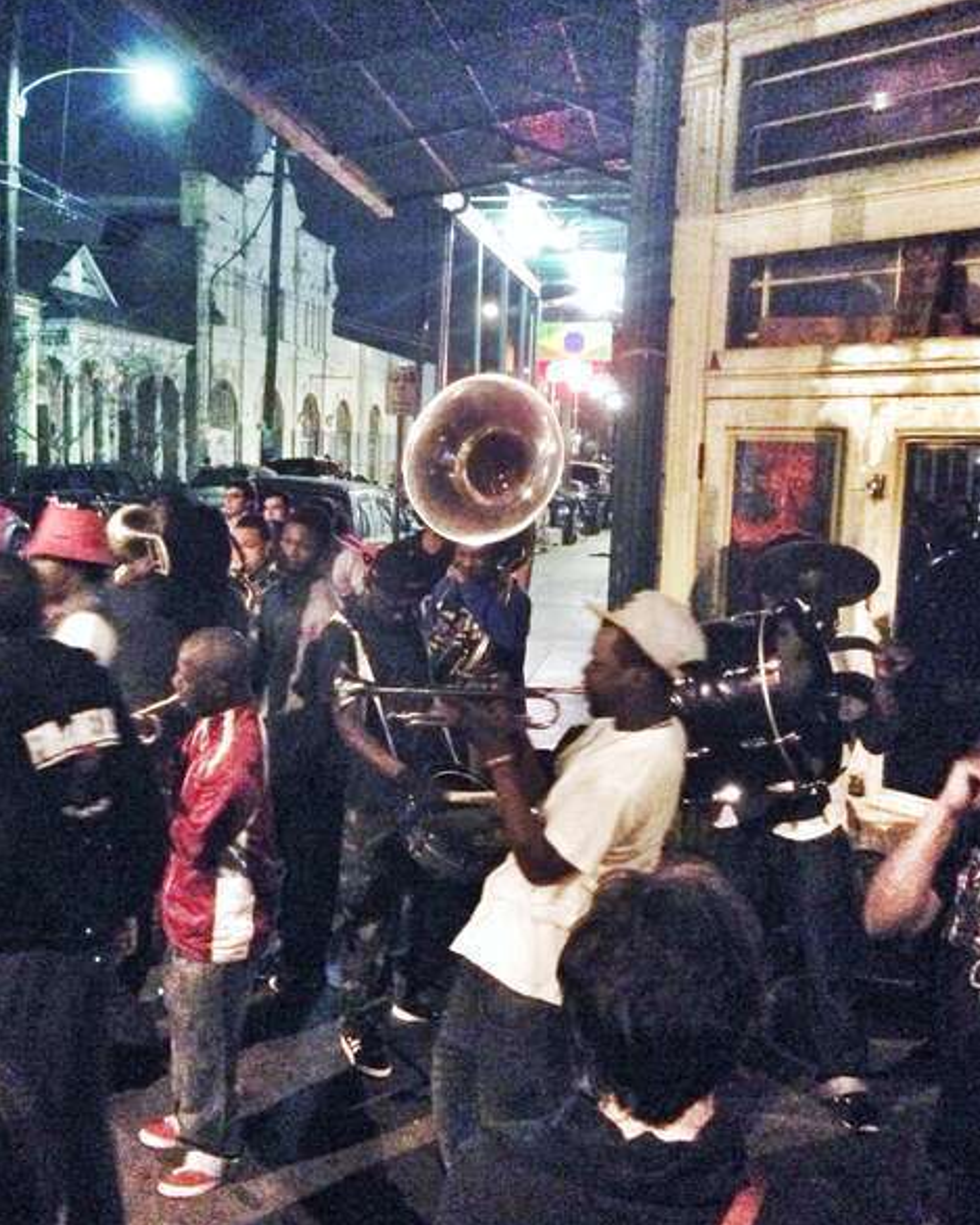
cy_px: 619
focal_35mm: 44
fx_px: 1595
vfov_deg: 42.0
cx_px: 364
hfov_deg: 34.0
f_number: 2.4
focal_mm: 4.12
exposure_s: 1/15
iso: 800
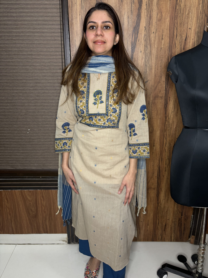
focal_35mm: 26
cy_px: 139
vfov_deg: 67.3
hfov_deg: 53.1
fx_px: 208
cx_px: 104
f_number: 1.6
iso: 125
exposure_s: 1/50
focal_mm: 5.96
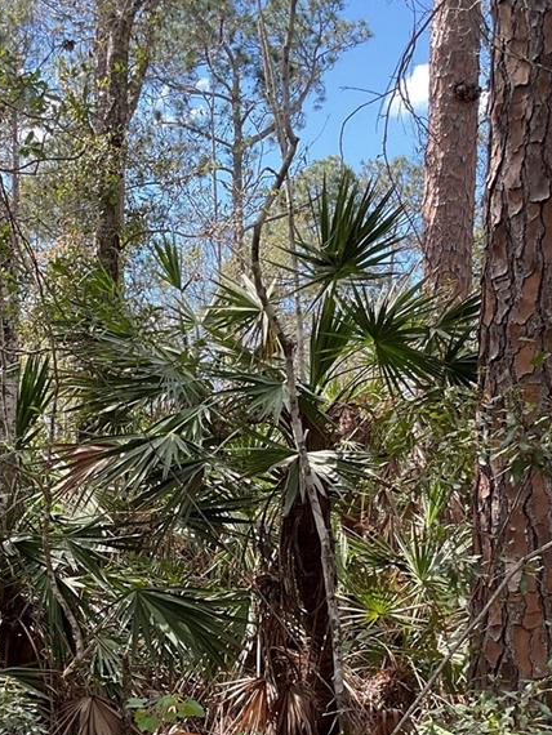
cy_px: 536
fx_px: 1296
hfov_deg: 24.0
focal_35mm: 61
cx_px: 214
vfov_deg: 31.2
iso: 16
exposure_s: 1/226
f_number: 1.8
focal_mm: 3
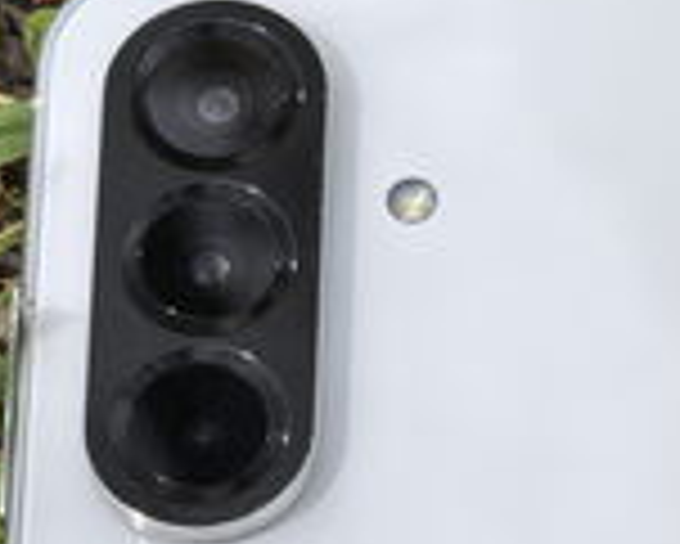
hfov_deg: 8.1
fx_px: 4813
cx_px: 403
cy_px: 1014
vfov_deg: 6.3
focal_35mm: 239
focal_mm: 8.5
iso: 50
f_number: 2
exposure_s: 1/2331
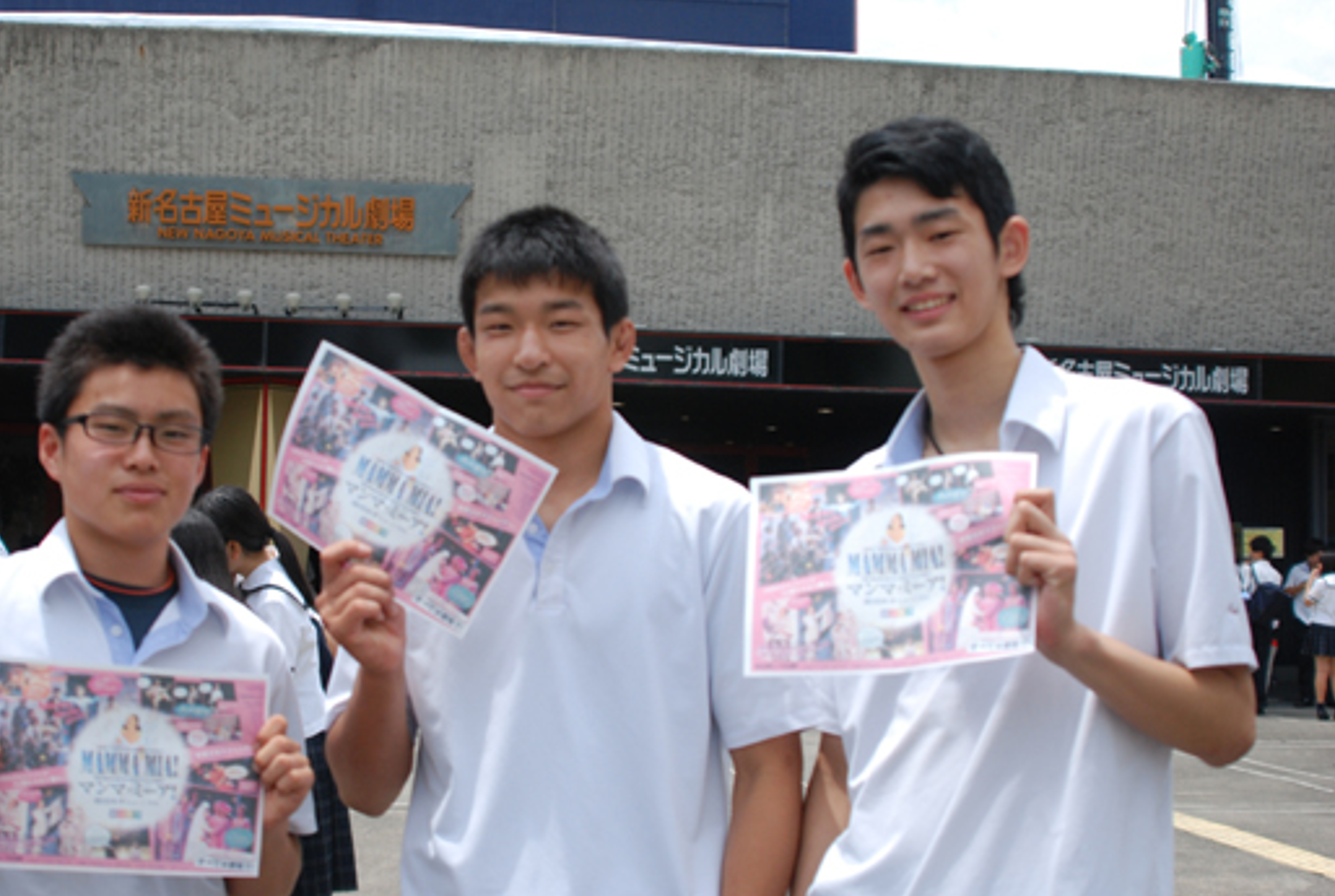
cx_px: 561
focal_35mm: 49
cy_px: 418
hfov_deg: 40.2
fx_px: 1821
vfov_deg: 27.6
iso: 400
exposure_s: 1/2000
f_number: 4
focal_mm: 28
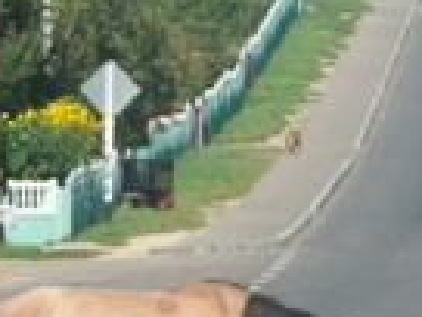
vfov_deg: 1.6
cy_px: 432
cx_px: 285
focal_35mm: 938
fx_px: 11435
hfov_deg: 2.1
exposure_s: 1/500
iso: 100
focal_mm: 32.7
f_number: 4.8
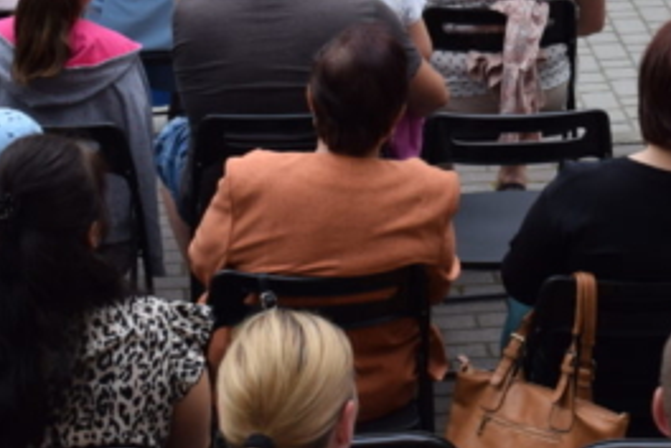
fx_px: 2572
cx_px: 623
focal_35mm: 138
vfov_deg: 9.8
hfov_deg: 14.7
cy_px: -90
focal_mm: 38
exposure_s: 1/250
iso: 320
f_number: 8
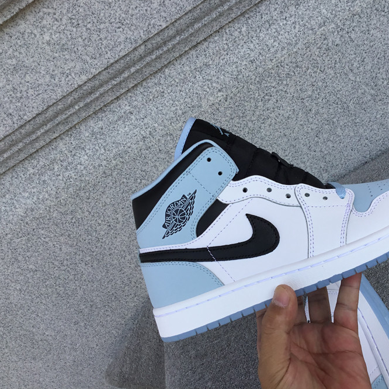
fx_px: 470
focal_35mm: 37
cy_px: 193
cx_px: 259
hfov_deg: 44.3
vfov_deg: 44.9
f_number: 2.4
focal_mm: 3.3
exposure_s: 1/562
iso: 25
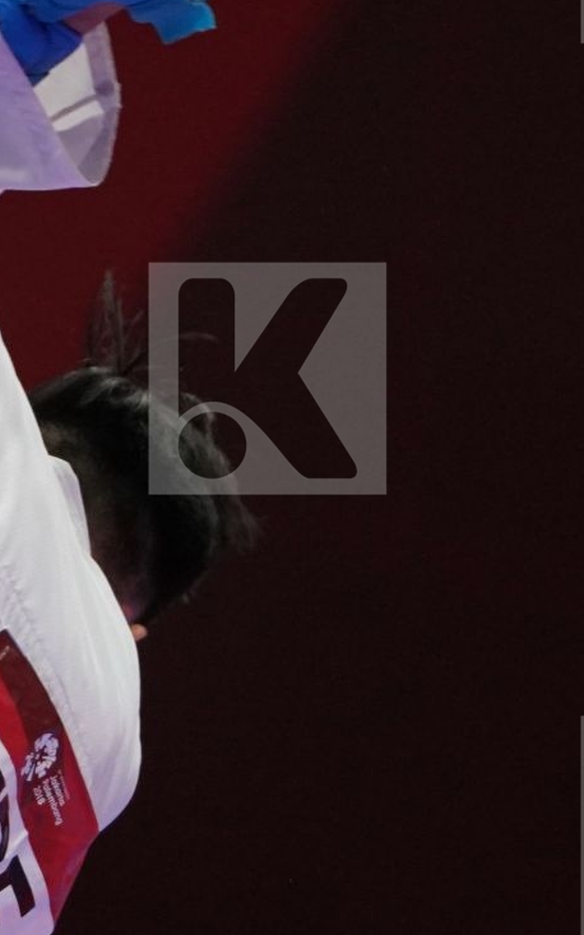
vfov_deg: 2.1
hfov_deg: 1.3
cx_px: -164
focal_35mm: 983
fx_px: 25037
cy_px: 379
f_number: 4
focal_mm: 262
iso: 3200
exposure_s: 1/1000
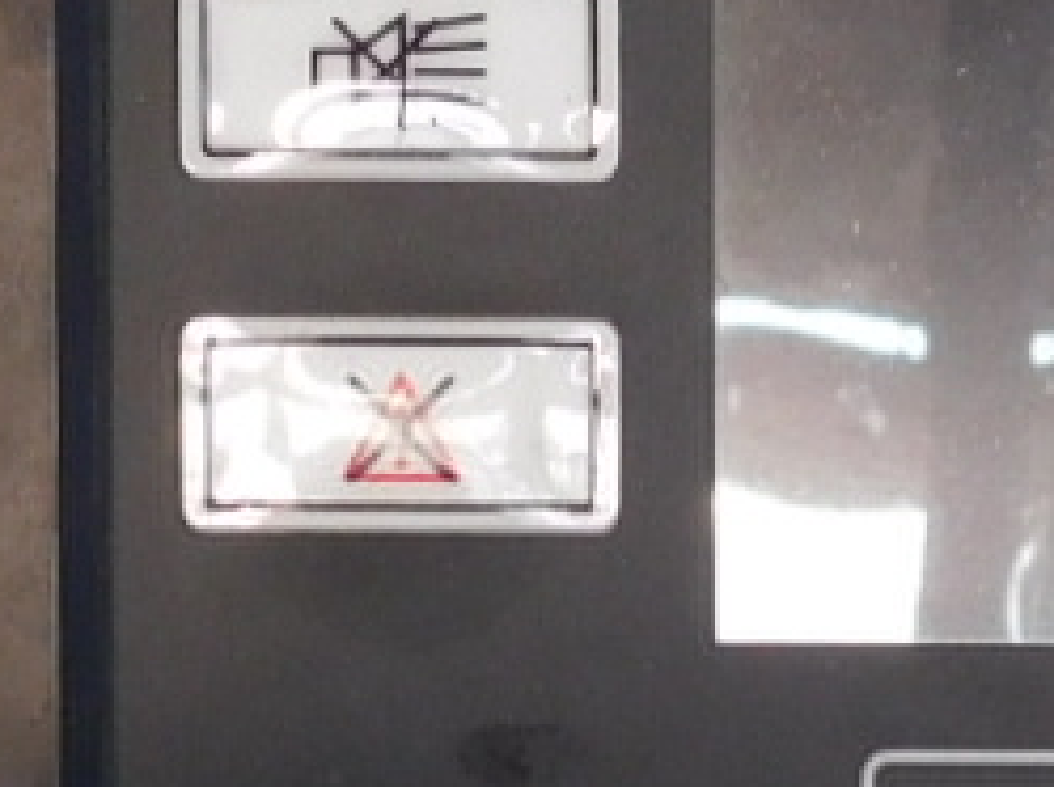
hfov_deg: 13.4
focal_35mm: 148
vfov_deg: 9.5
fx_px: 4500
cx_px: 622
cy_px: 1472
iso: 125
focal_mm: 4
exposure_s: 1/30
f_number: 3
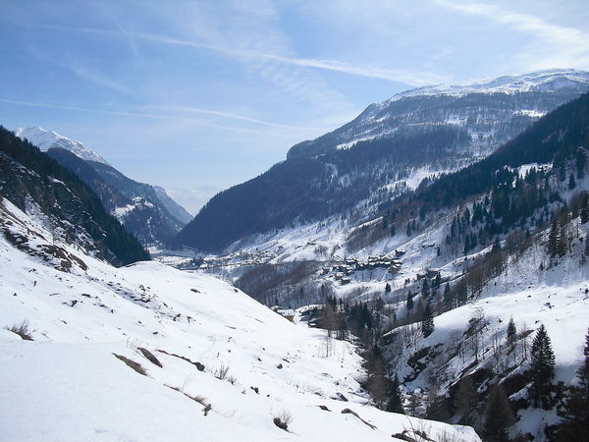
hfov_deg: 51.4
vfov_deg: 39.7
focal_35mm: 36
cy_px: 221
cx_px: 294
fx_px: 613
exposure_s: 1/320
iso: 64
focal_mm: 6.3
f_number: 7.8
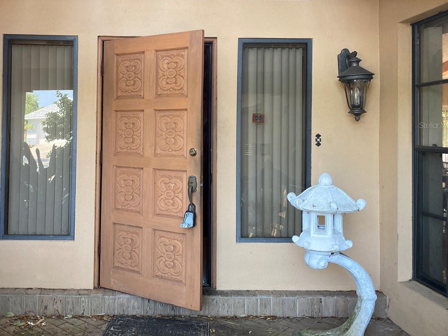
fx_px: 466
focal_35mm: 36
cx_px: 146
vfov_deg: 39.4
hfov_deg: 50.3
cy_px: 125
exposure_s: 1/121
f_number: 1.8
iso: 125
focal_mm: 4.25
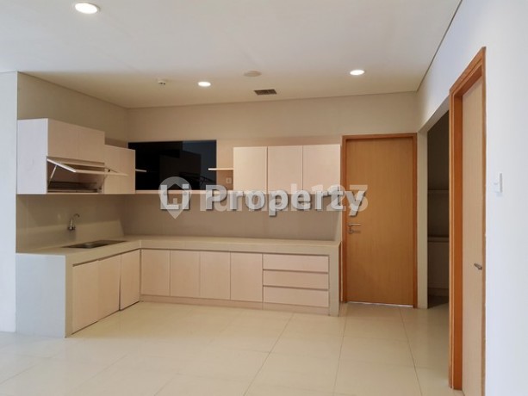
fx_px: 397
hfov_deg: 67.3
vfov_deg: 53.1
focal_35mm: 26
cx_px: 264
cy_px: 198
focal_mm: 4.3
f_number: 1.7
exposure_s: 1/33
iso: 160
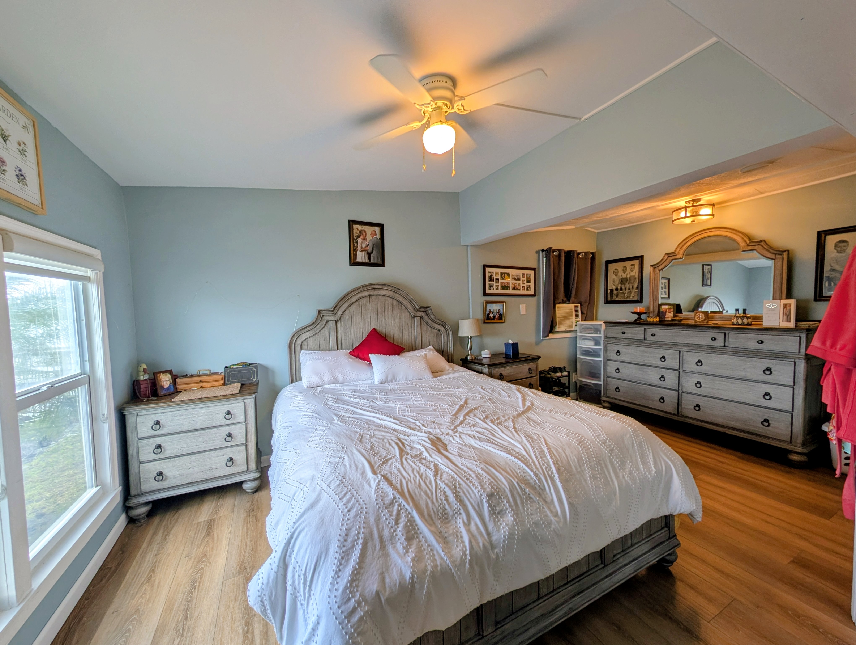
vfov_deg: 94.6
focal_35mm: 12
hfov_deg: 110.5
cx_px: 428
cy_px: 322
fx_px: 297
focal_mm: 2.23
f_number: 1.95
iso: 75
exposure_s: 1/120
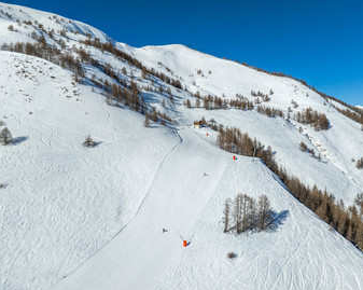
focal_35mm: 26
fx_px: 279
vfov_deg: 54.9
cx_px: 192
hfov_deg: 66.0
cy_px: 150
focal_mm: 12.3
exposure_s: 1/500
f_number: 11
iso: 100
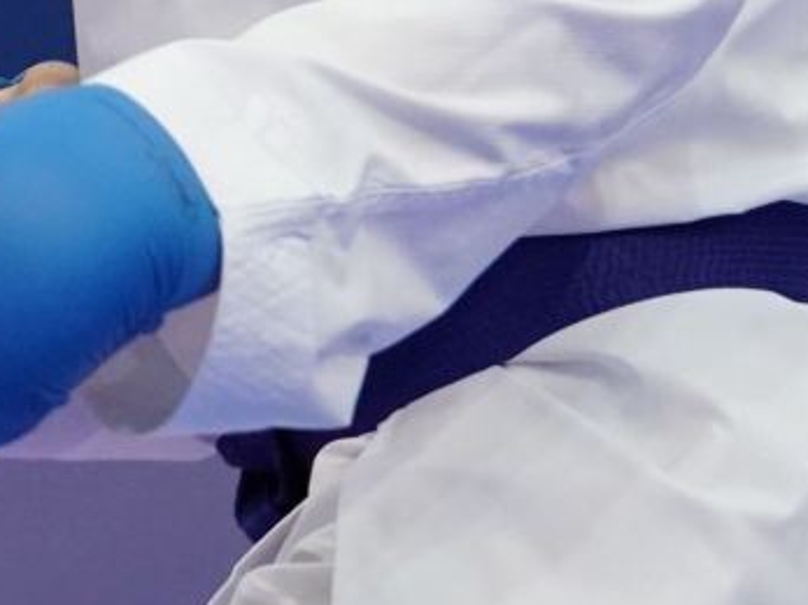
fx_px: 20277
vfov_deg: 1.7
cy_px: -619
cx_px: -433
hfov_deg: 2.3
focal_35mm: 869
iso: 3200
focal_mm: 174
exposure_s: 1/1000
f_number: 2.8
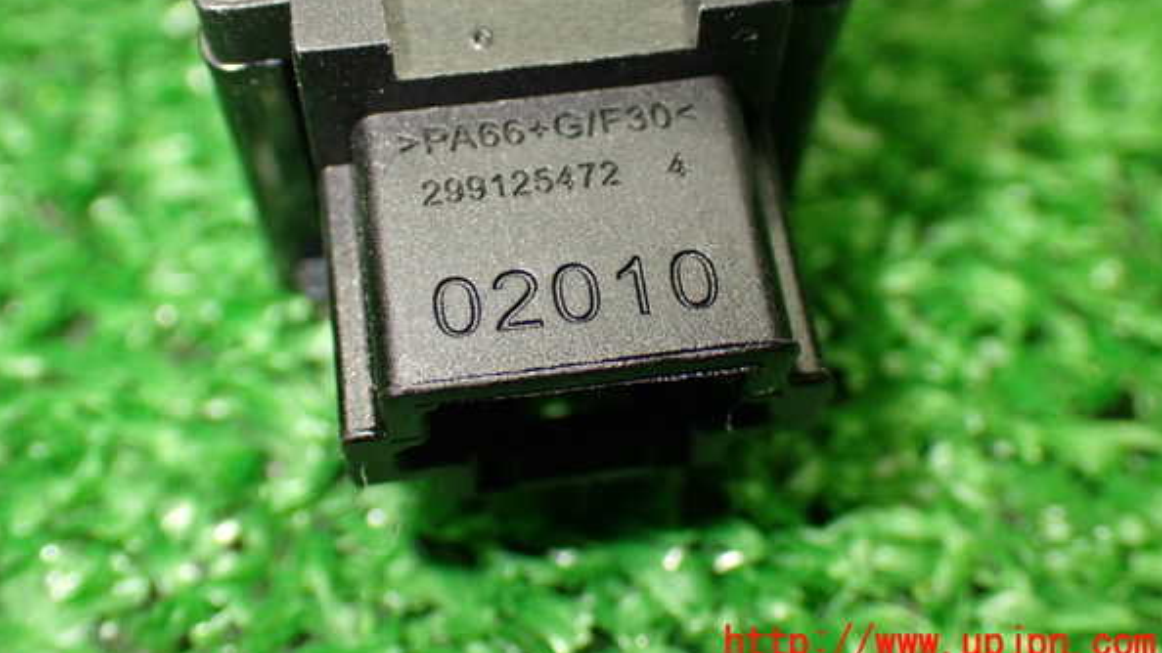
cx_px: 579
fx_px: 1694
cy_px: 229
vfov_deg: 21.8
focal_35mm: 55
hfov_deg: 37.9
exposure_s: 1/100
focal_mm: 9.01
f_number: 3.2
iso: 800
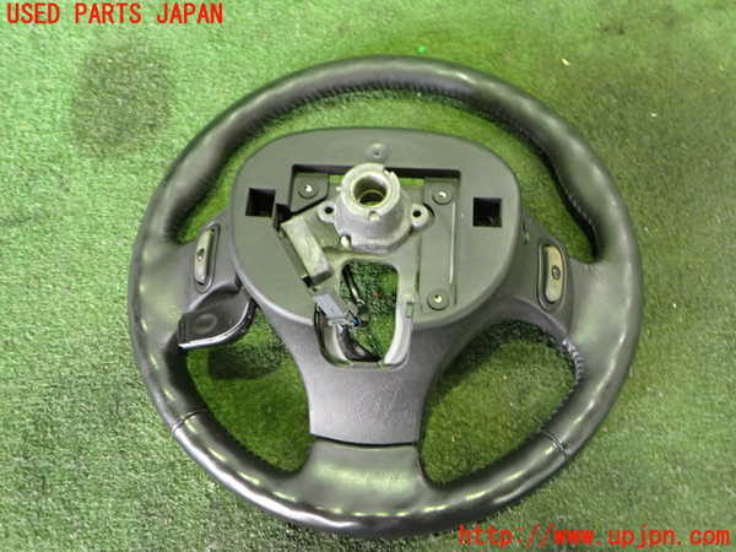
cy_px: 276
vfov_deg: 46.8
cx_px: 368
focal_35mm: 30
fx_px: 638
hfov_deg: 60.0
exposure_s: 1/30
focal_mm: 5.4
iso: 640
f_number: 2.3
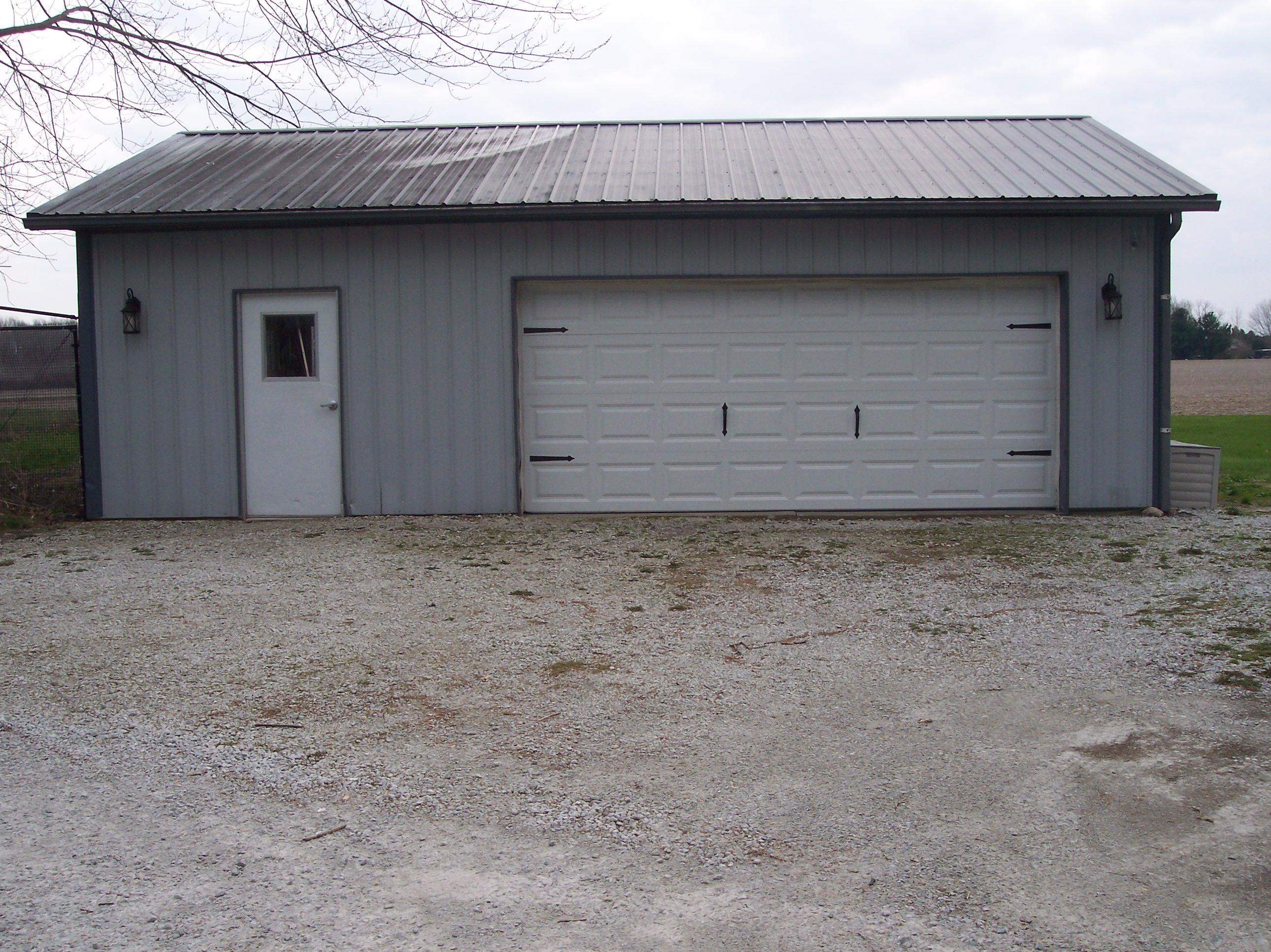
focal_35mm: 38
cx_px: 636
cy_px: 476
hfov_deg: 49.0
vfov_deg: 37.7
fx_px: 1394
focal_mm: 8
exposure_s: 1/500
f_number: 4.8
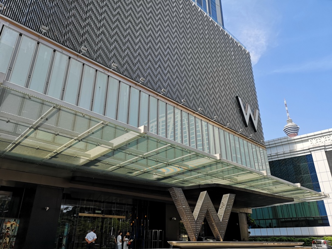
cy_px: 124
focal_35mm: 27
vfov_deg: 51.4
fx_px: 259
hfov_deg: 65.3
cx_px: 166
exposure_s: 1/1047
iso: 50
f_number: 1.8
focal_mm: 3.95
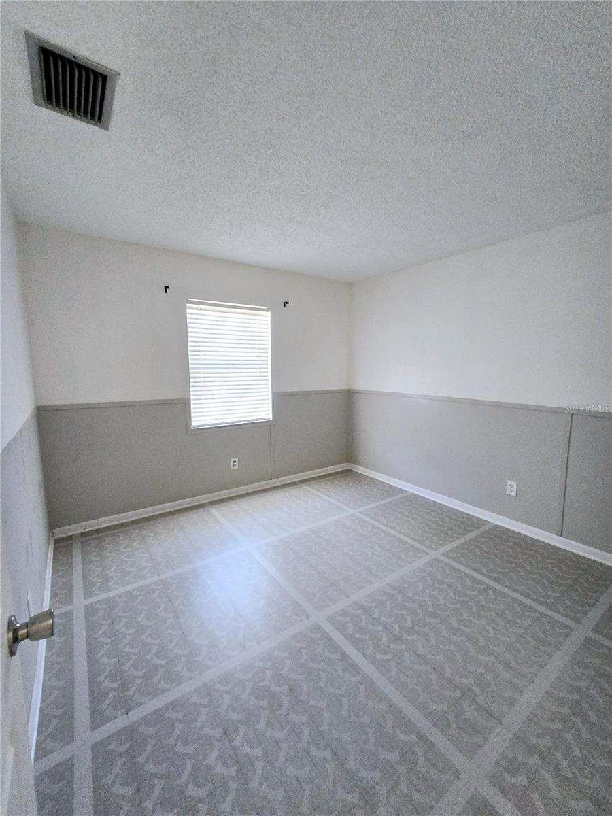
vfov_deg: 106.2
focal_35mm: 13
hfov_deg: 89.9
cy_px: 408
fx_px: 306
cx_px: 306
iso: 400
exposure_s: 1/60.2
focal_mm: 2.2
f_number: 2.2
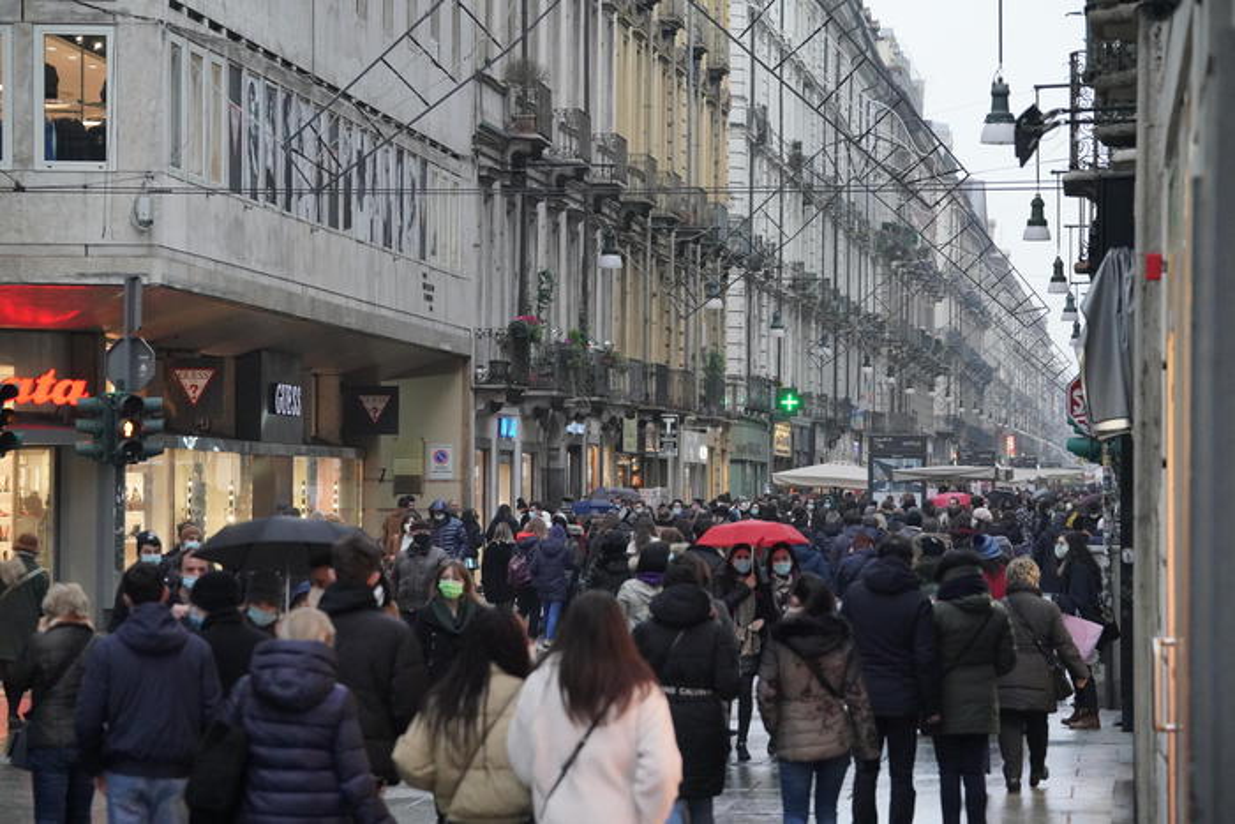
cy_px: 412
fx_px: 4735
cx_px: 618
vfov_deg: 9.9
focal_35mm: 138
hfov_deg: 14.9
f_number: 6.3
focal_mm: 138
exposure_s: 1/320
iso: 6400
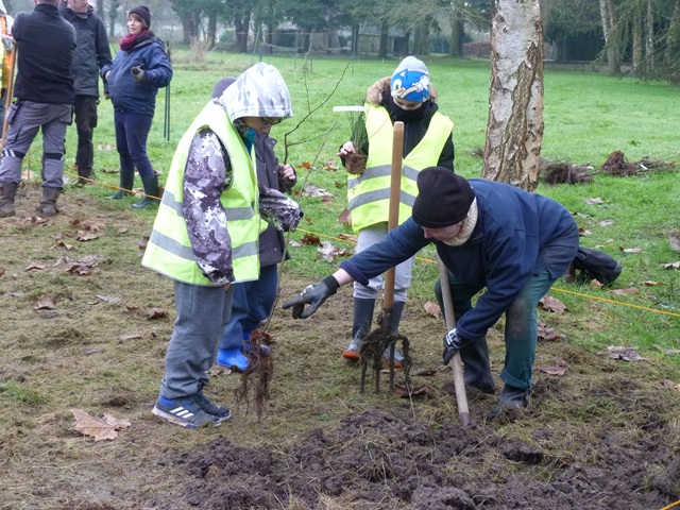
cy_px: 255
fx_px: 1297
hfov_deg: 29.4
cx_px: 340
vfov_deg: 22.3
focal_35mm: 66
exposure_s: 1/60
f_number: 3.3
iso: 400
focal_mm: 11.8
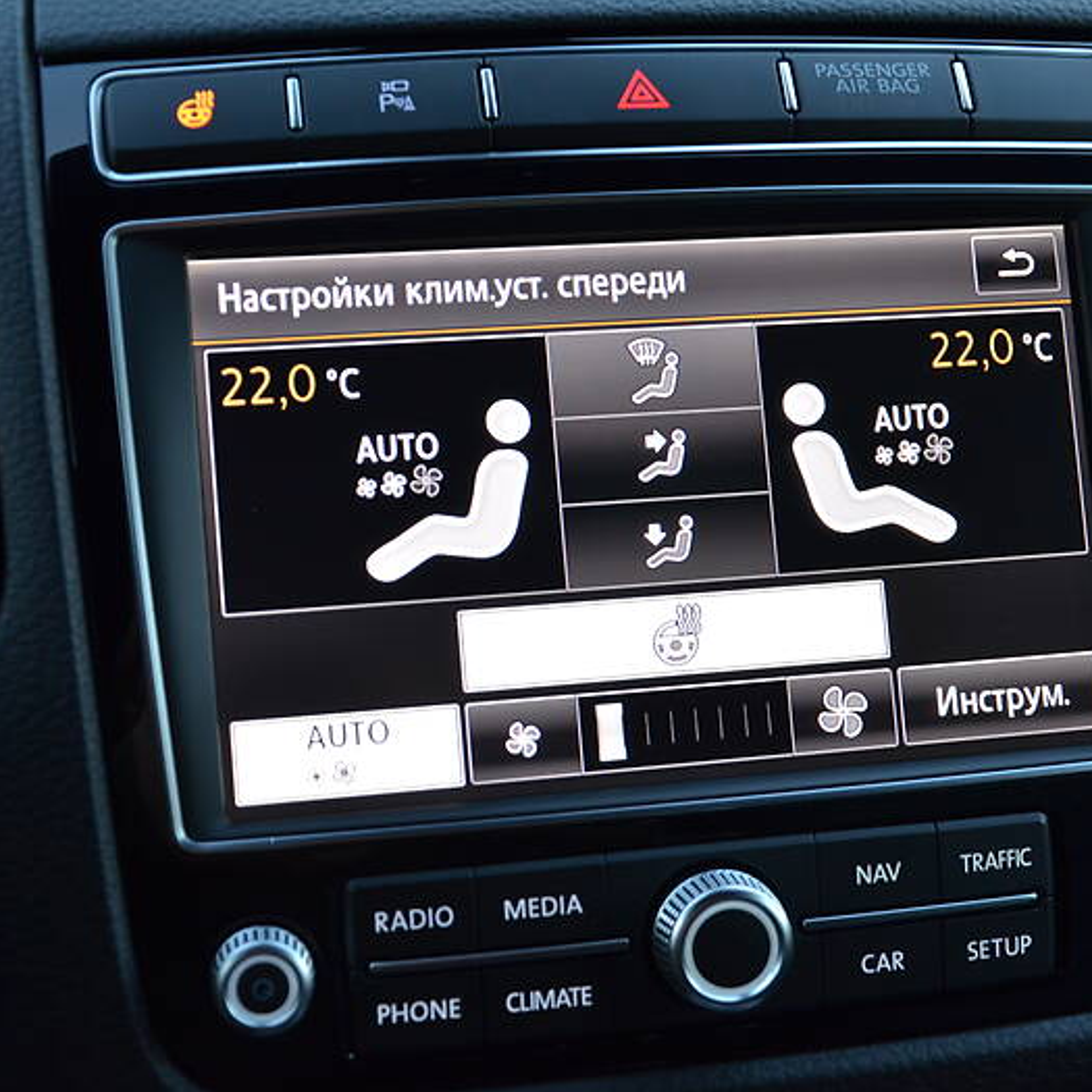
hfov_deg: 27.7
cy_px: 547
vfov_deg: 27.7
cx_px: 649
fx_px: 2213
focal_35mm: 62
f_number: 4.2
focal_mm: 32
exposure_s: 1/50
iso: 800
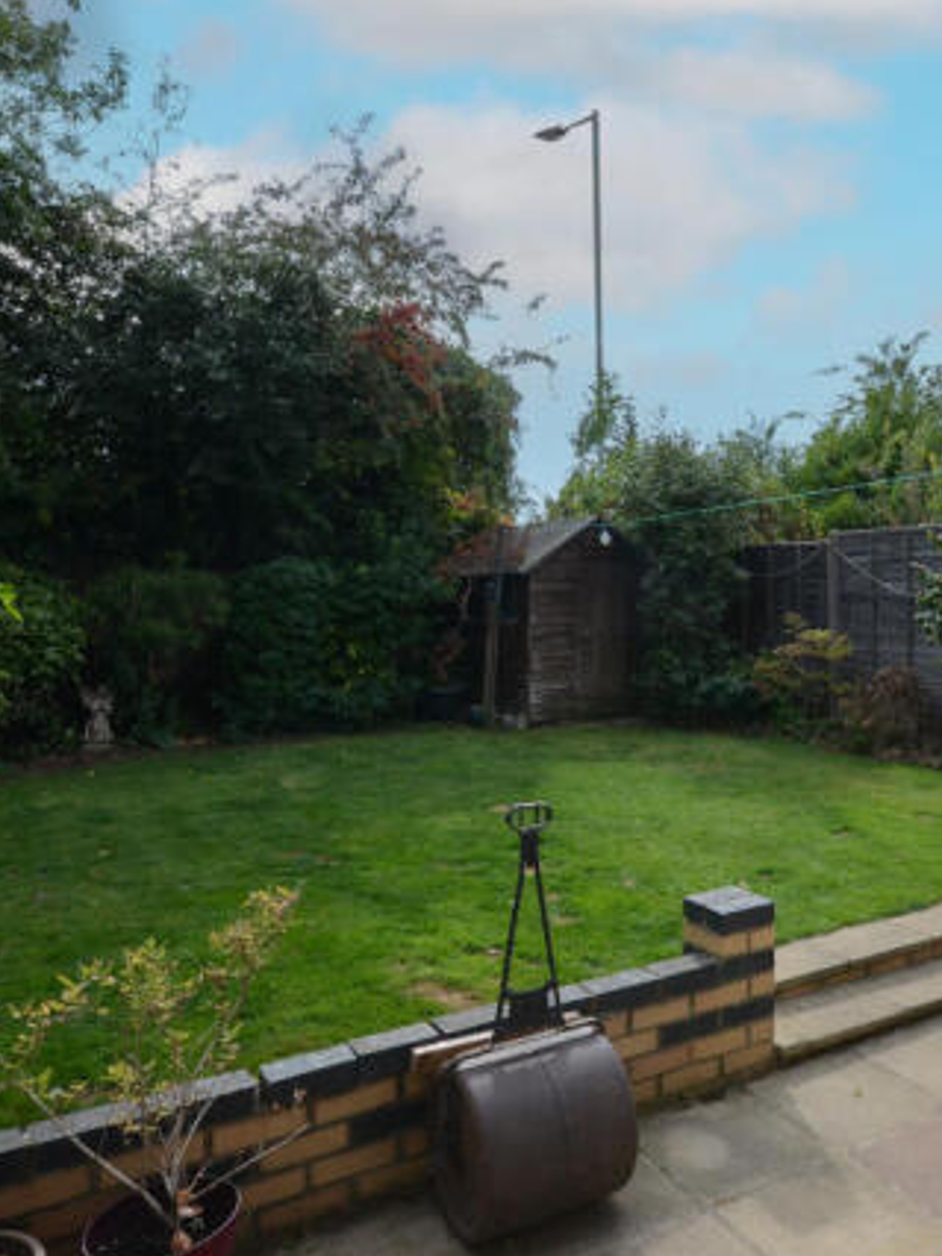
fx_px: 1043
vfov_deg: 62.1
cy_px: 629
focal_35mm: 29
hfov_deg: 47.9
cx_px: 612
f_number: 11
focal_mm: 13
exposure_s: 1/320
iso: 640
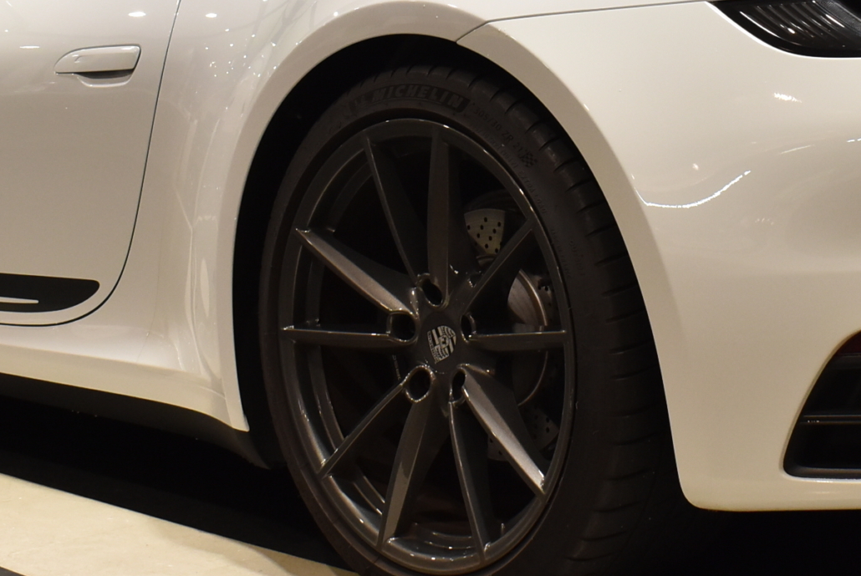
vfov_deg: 16.5
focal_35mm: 82
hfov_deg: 24.6
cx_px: 604
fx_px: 1963
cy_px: 80
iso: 1000
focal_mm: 22
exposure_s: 1/40
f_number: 8
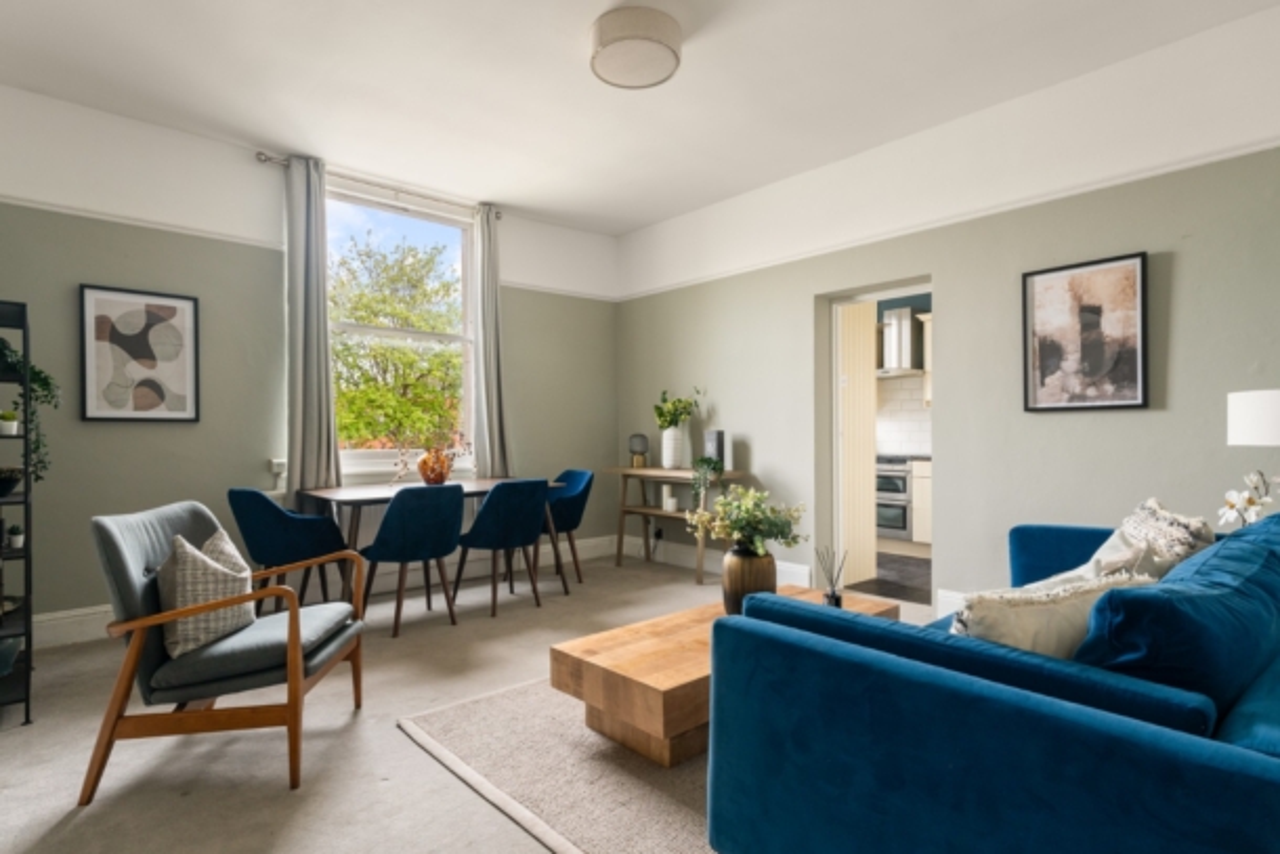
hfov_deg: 85.4
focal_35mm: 20
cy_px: 427
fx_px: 693
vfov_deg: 63.2
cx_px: 640
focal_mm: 19.5
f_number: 9
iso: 320
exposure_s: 1/2
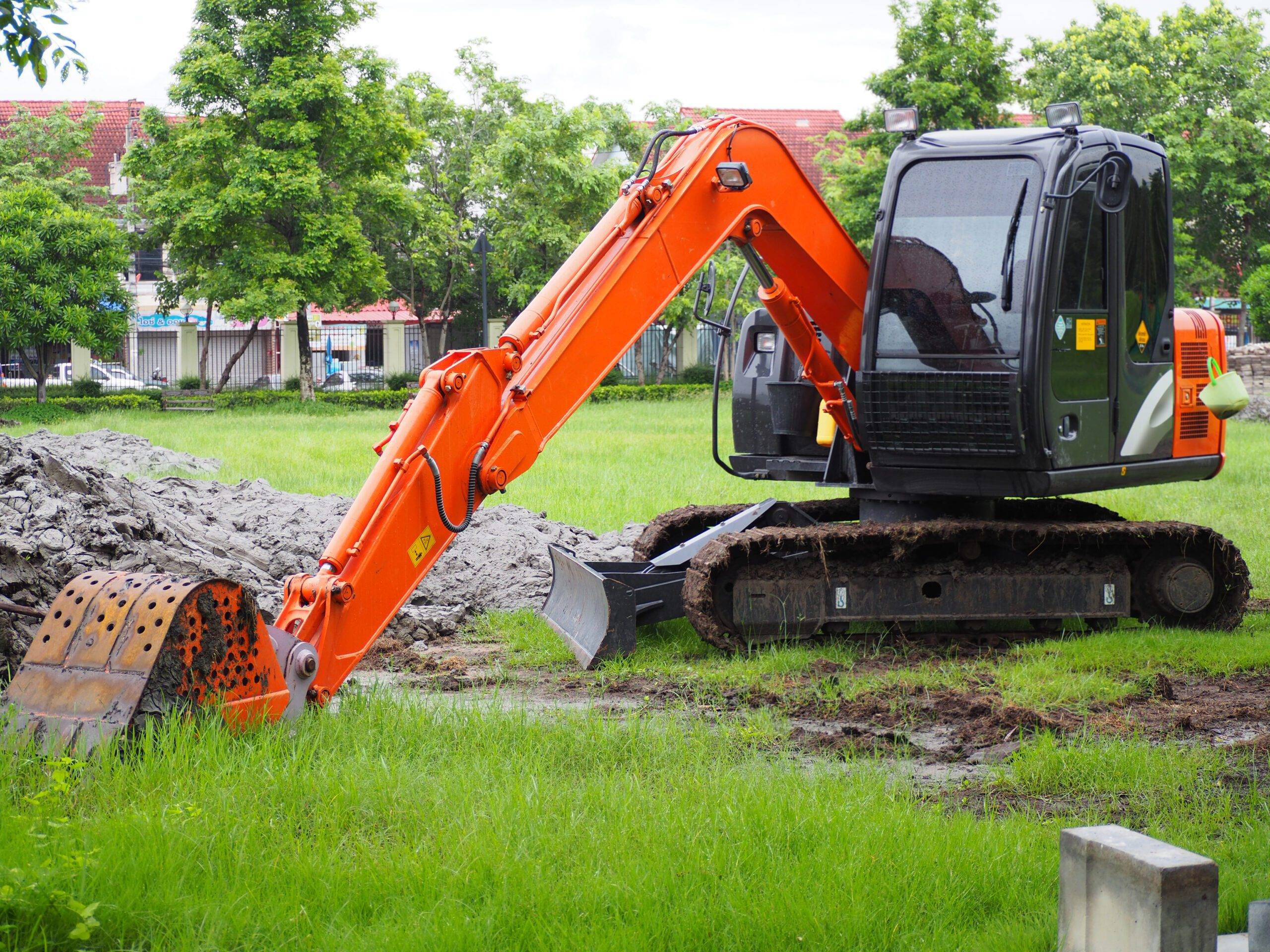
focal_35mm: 80
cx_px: 635
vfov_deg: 18.4
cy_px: 476
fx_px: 2935
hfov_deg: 24.4
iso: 320
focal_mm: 40
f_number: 4
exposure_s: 1/200
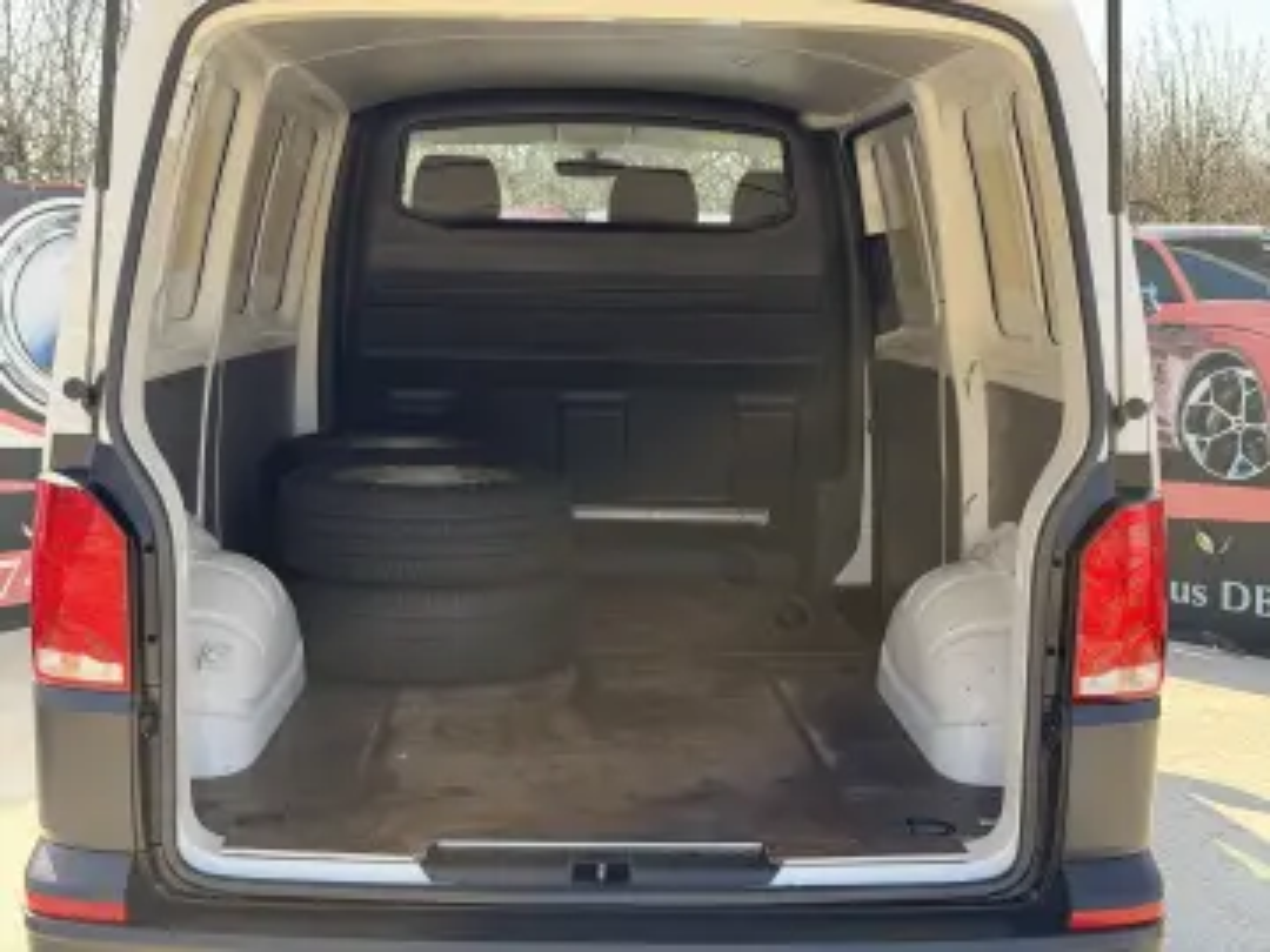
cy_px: 476
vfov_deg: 30.3
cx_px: 635
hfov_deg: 39.7
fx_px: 1761
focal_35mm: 48
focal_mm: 6.76
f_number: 1.78
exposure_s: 1/675
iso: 100
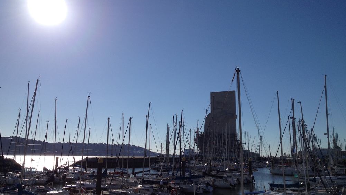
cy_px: 90
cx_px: 171
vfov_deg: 30.4
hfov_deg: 51.6
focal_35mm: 39
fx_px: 358
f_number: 2.4
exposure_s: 1/5525
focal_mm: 4.28
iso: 50
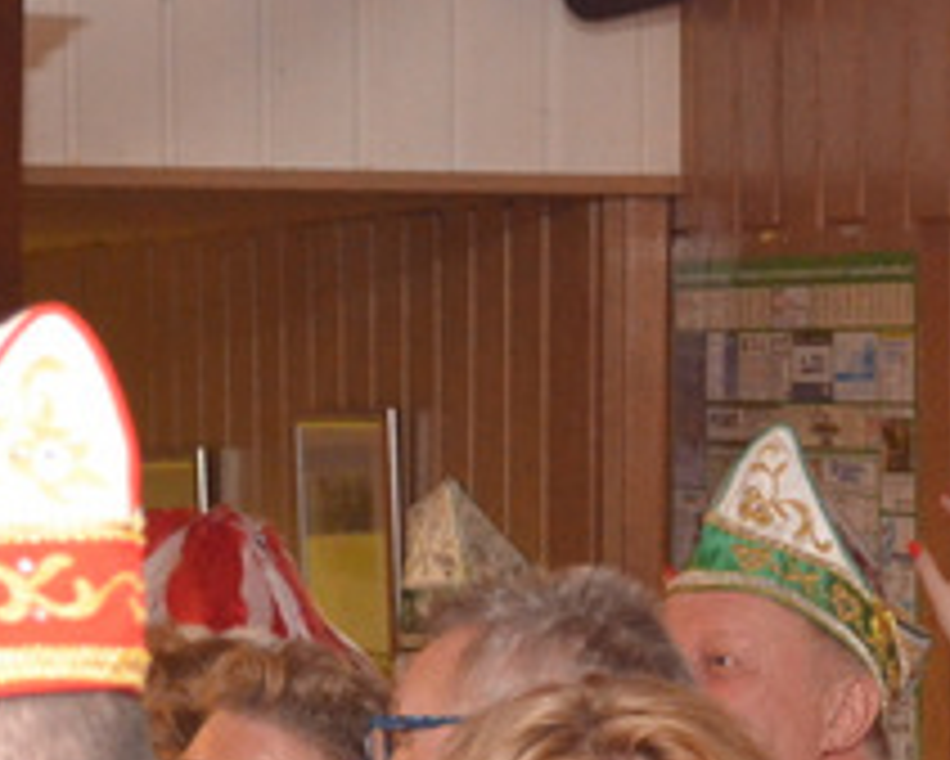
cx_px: 801
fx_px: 5682
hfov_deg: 9.5
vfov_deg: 7.6
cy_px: 756
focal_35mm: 202
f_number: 5
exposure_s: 1/60
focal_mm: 38
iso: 3200
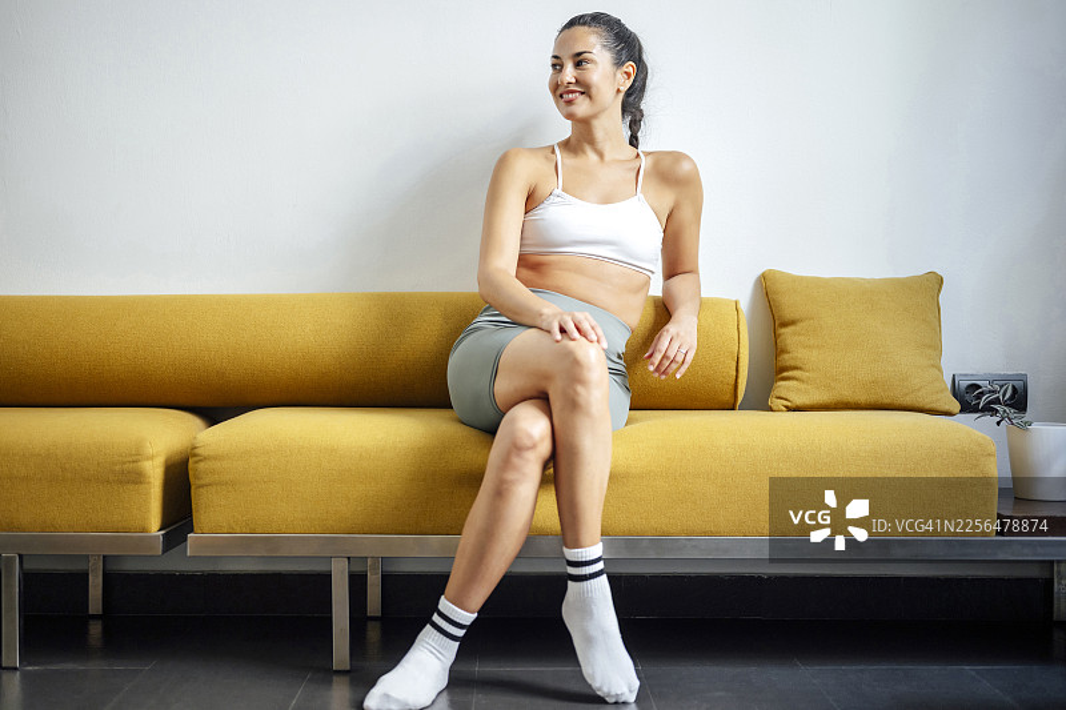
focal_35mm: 50
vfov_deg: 27.0
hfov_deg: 39.6
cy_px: 355
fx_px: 1480
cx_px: 533
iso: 400
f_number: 1.8
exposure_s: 1/100
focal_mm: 50
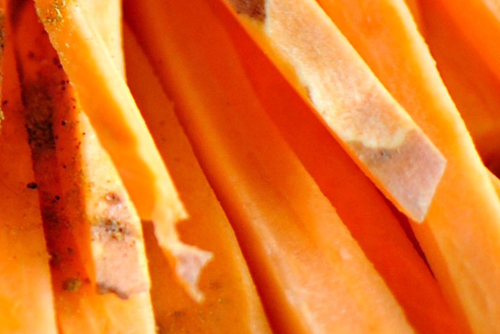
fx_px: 2878
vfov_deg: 6.6
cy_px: -164
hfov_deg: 9.4
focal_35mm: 207
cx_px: -408
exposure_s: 1/400
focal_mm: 35
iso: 200
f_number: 2.2
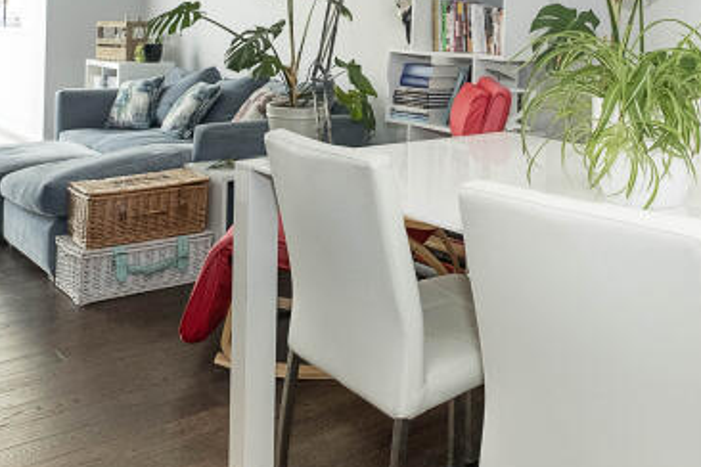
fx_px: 818
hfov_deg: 46.0
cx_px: 439
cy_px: 62
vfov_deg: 30.7
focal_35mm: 42
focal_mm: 10
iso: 640
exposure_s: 1/25
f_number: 6.4
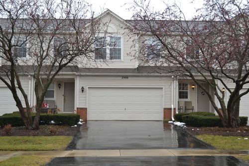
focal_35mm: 51
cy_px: 83
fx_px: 353
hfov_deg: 38.9
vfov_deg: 26.5
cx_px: 124
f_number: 5.6
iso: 400
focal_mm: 34
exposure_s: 1/125
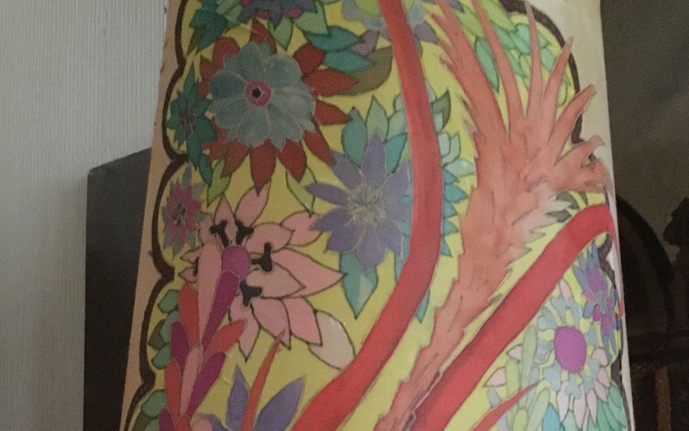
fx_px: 1014
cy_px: 433
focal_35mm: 54
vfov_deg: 23.0
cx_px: 414
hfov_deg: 37.4
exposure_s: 1/17
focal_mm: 3.3
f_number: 2.4
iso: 800
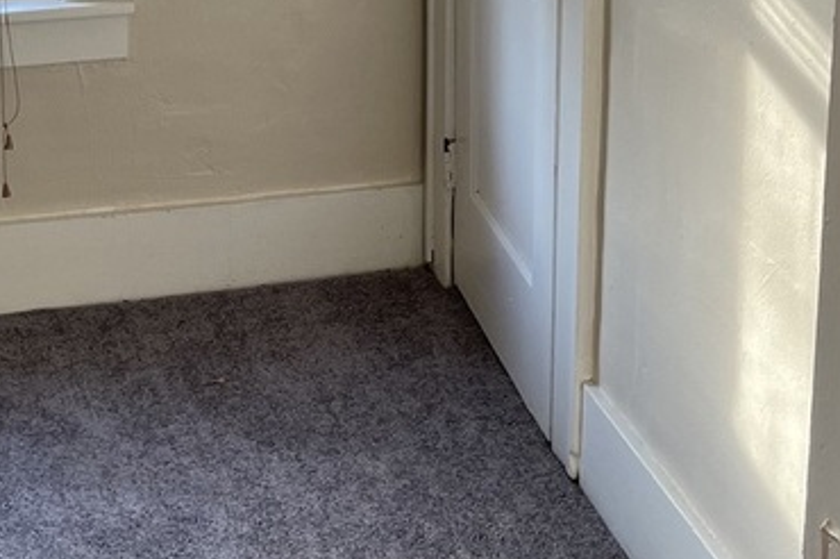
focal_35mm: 79
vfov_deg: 16.6
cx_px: 422
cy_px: -98
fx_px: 1842
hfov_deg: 25.7
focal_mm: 5.1
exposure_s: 1/120
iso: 100
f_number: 1.6
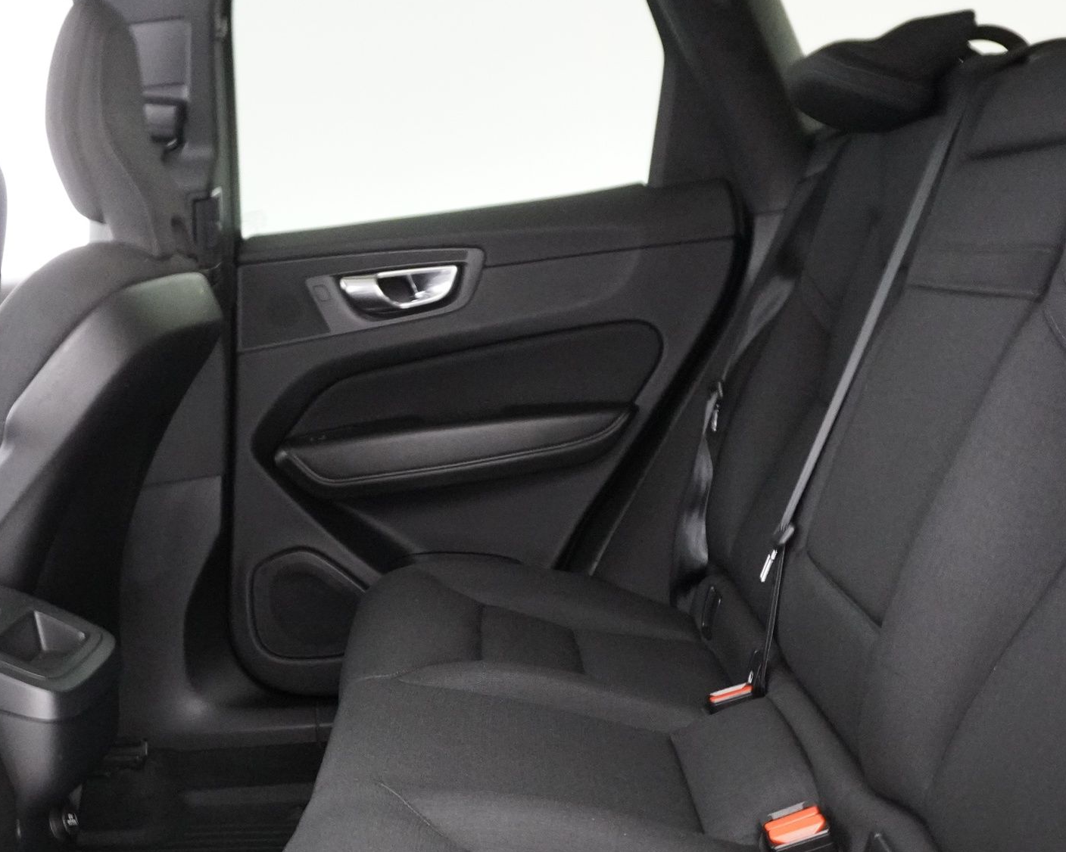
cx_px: 452
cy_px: 614
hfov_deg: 45.7
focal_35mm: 40
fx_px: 1262
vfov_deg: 36.6
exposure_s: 1/13
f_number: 3.5
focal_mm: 16
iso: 6400
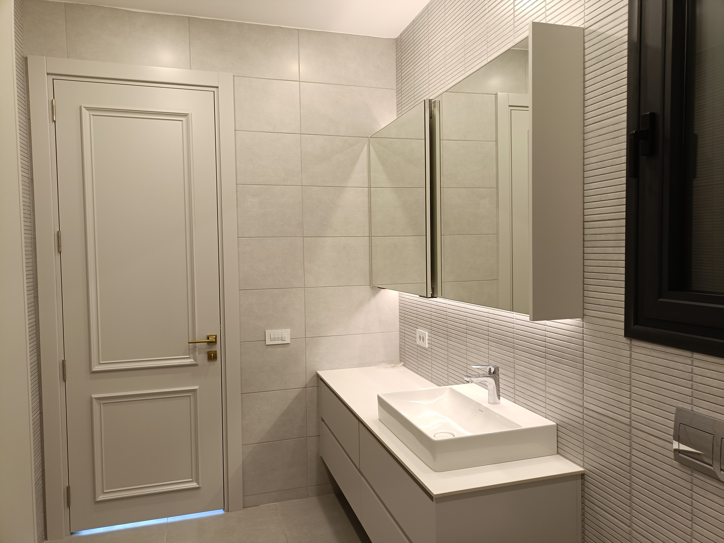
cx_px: 362
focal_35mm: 25
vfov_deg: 54.9
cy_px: 272
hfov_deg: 69.4
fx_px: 523
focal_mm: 4.7
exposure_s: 1/50
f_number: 1.7
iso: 320
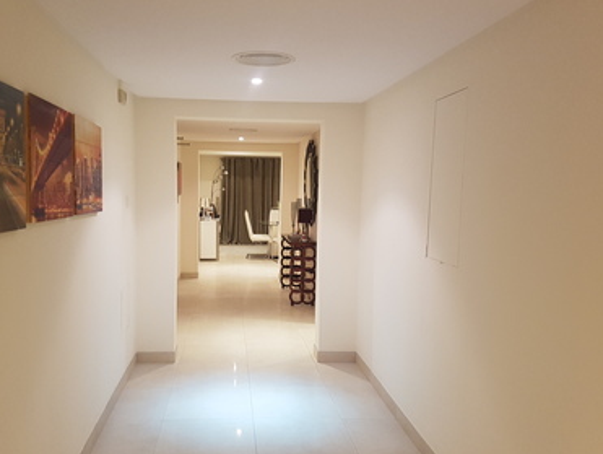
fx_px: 558
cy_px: 240
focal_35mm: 32
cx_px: 267
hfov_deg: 56.6
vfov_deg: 44.2
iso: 200
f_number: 1.7
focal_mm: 4.2
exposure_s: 1/25
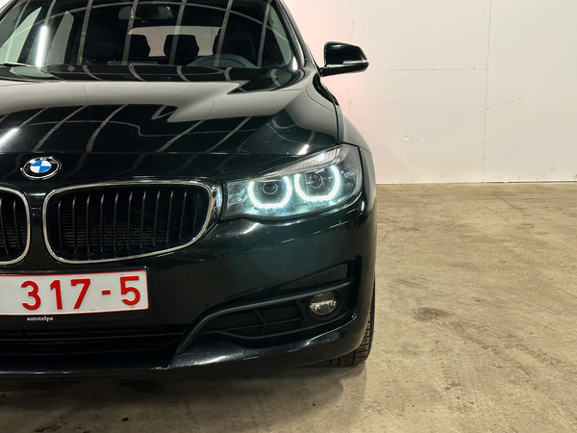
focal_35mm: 48
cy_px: 216
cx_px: 288
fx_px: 800
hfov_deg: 39.7
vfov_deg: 30.3
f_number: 1.8
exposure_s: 1/55
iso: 125
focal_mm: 6.86
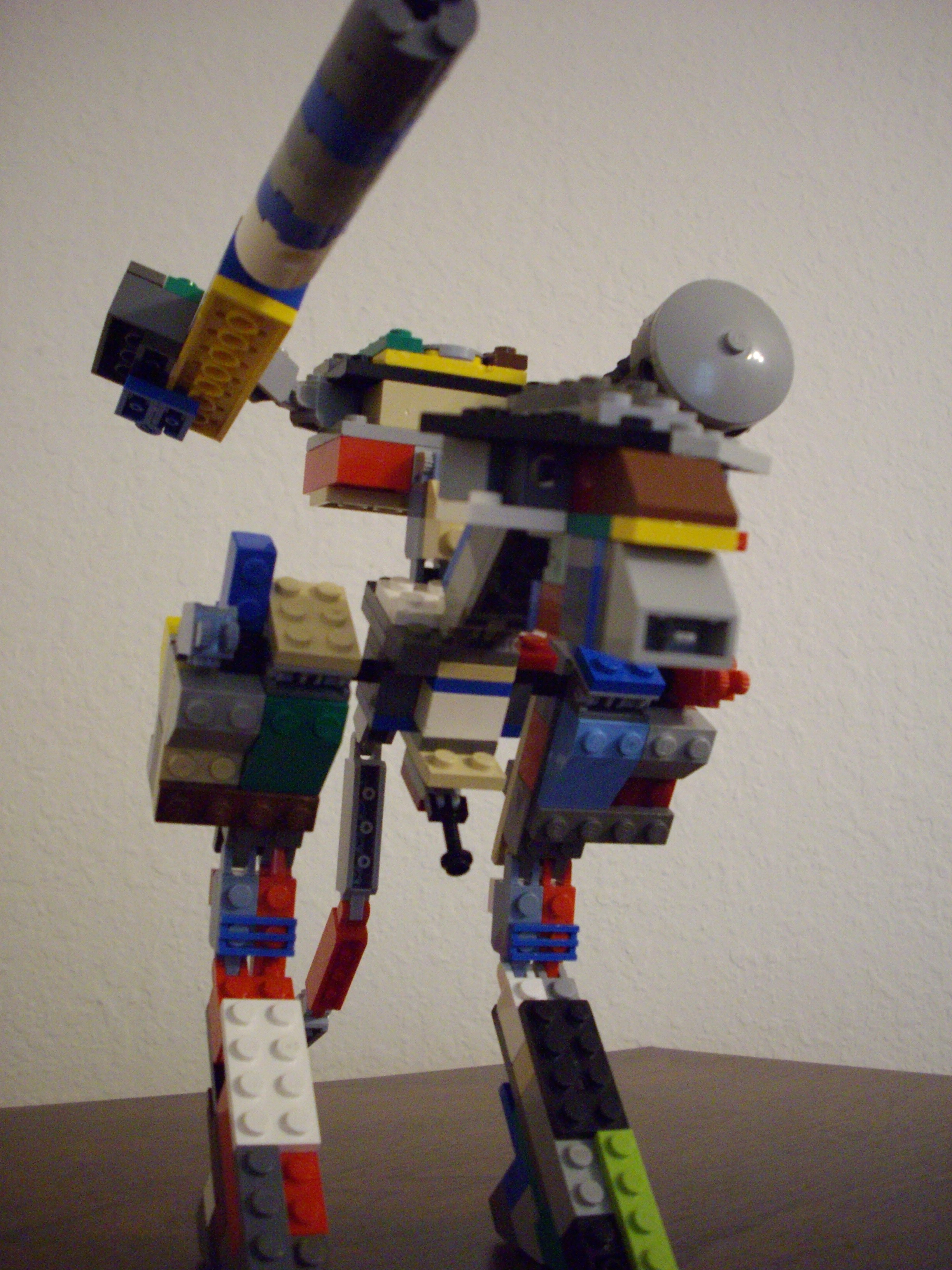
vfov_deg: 50.1
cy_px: 635
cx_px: 476
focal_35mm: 37
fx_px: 1357
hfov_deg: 38.7
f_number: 2.8
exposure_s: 1/15
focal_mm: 6.2
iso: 400
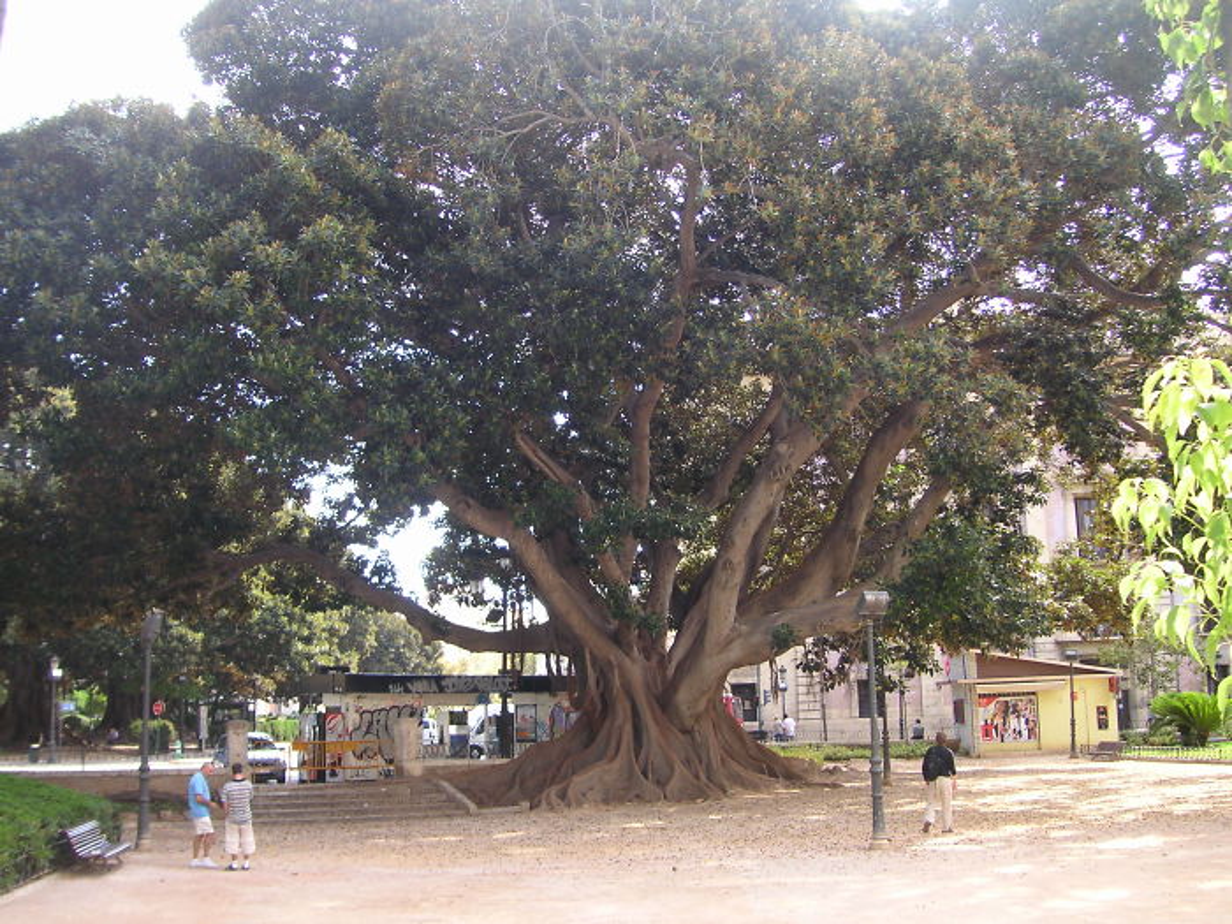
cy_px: 462
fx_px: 1317
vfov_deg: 38.7
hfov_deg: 50.1
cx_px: 616
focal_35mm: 37
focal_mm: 6.1
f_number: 2.8
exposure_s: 1/125
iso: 50
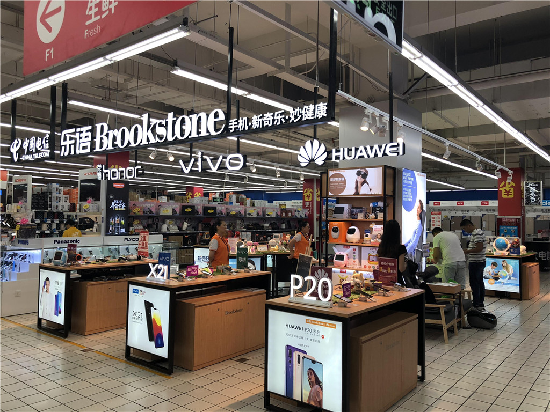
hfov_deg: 63.4
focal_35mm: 28
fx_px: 445
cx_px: 275
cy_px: 206
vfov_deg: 49.7
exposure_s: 1/100
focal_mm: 4
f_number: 1.8
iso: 25
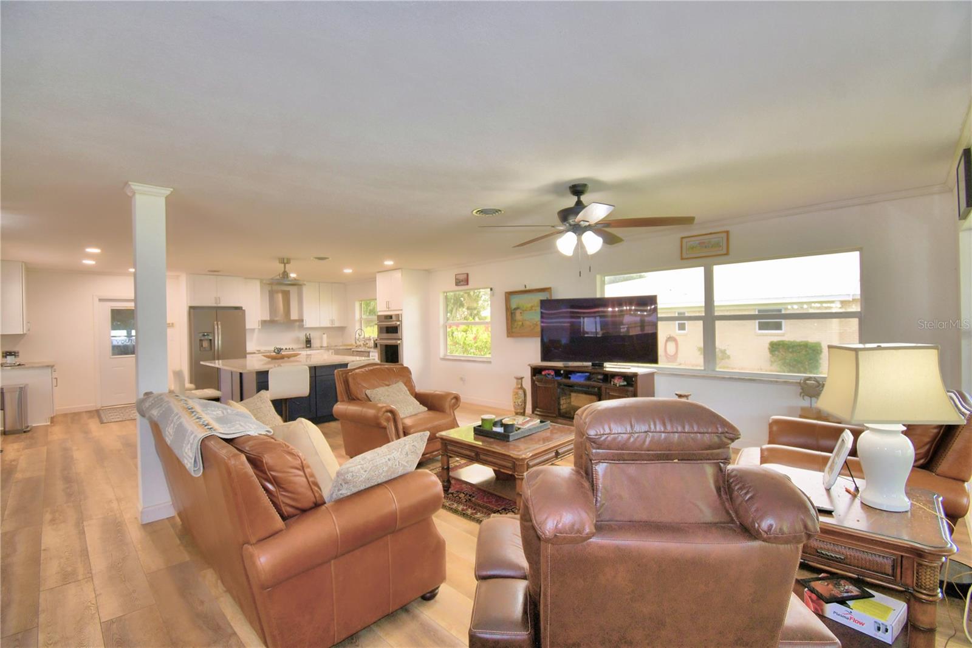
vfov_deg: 77.3
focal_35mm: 15
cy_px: 324
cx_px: 486
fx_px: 405
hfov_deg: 100.4
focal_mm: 10
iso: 200
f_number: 4.5
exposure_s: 1/30
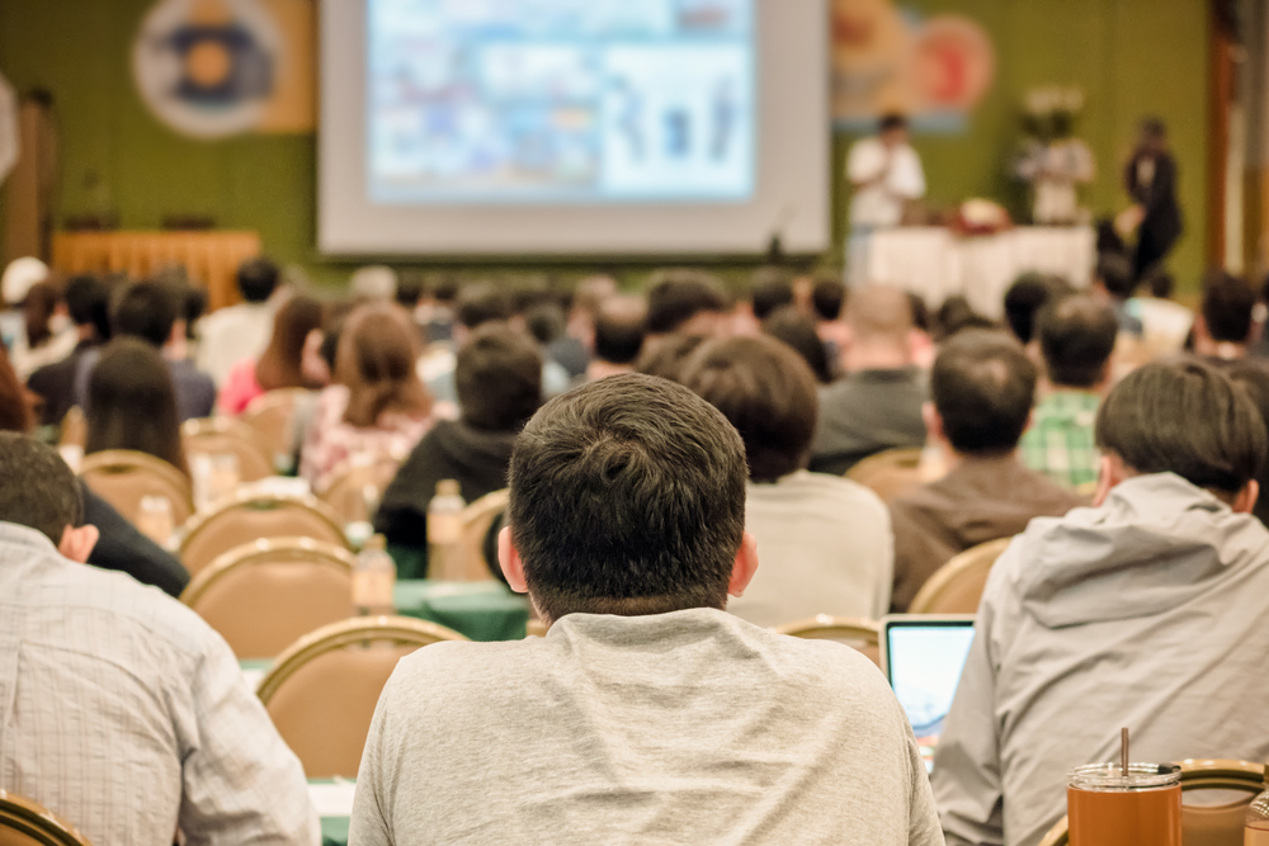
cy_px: 423
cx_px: 634
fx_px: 3702
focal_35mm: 105
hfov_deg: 19.5
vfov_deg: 13.0
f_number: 4
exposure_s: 1/60
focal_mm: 70
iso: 3200
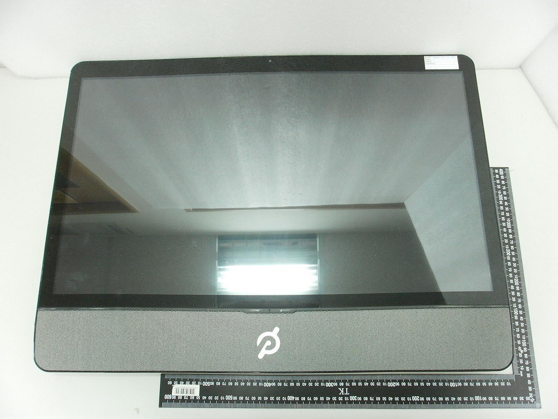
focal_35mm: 26
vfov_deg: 53.1
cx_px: 279
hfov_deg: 67.3
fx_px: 419
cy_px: 210
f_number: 2.6
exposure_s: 1/20
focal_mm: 4.65
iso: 400
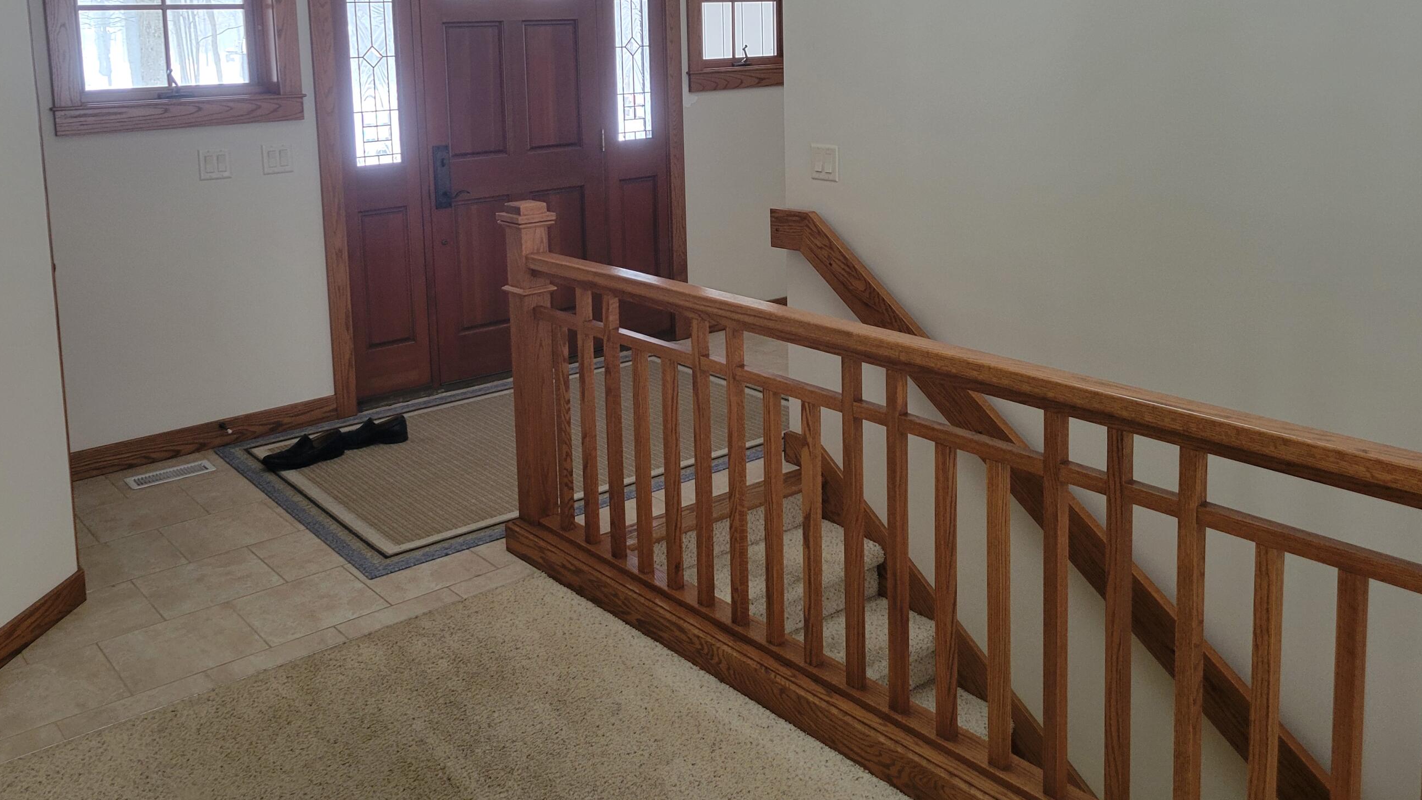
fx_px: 1244
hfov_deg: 59.5
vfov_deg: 34.8
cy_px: 188
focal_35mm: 33
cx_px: 673
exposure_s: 1/60
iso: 250
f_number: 1.8
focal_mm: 5.4
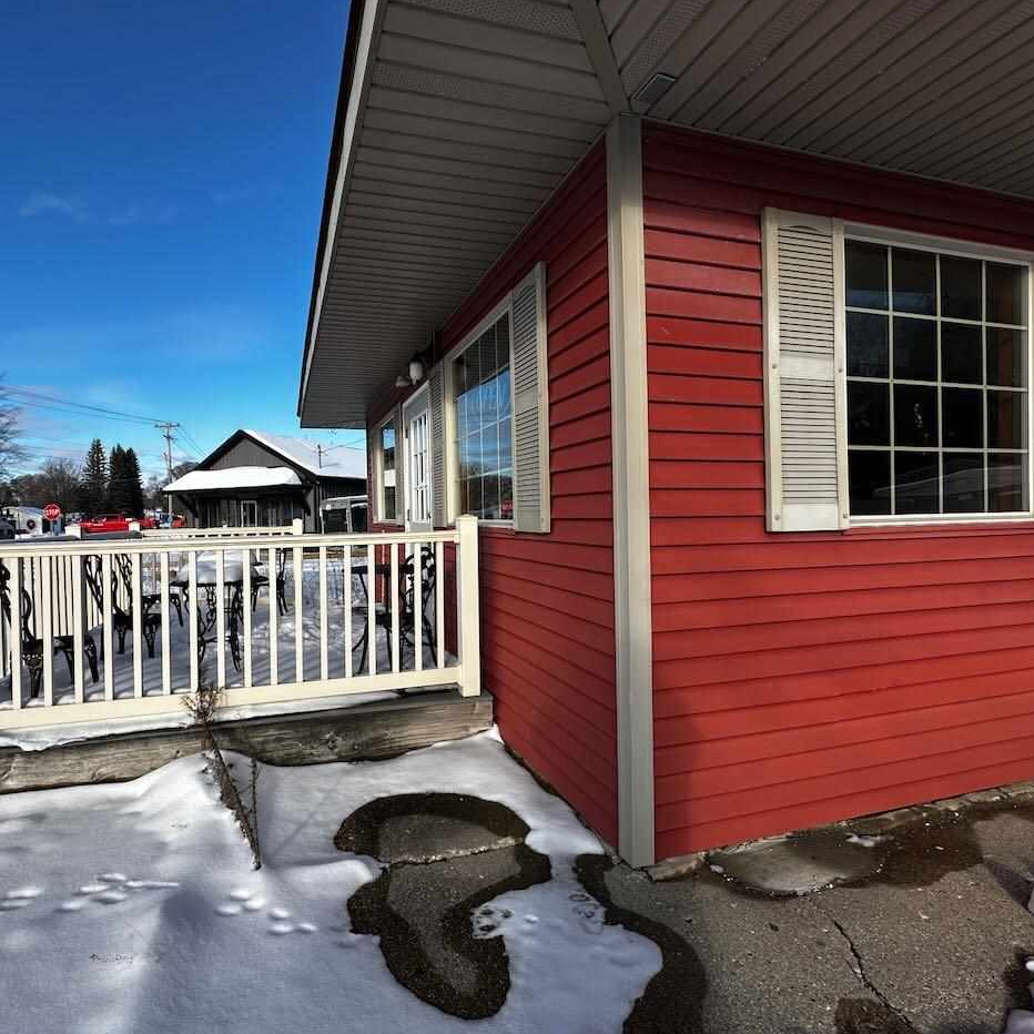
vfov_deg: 84.0
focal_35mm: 17
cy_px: 527
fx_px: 575
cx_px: 444
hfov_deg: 83.5
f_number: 2.2
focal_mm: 2.22
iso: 50
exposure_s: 1/1667
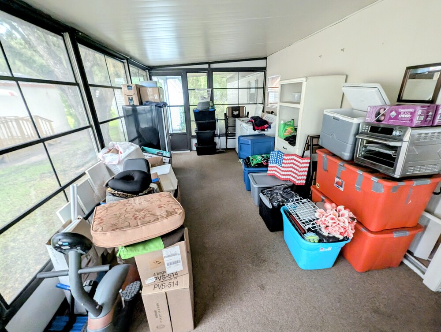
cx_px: 220
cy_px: 166
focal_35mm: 13
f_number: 2.2
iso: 239
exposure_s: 1/35.3
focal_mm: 1.95
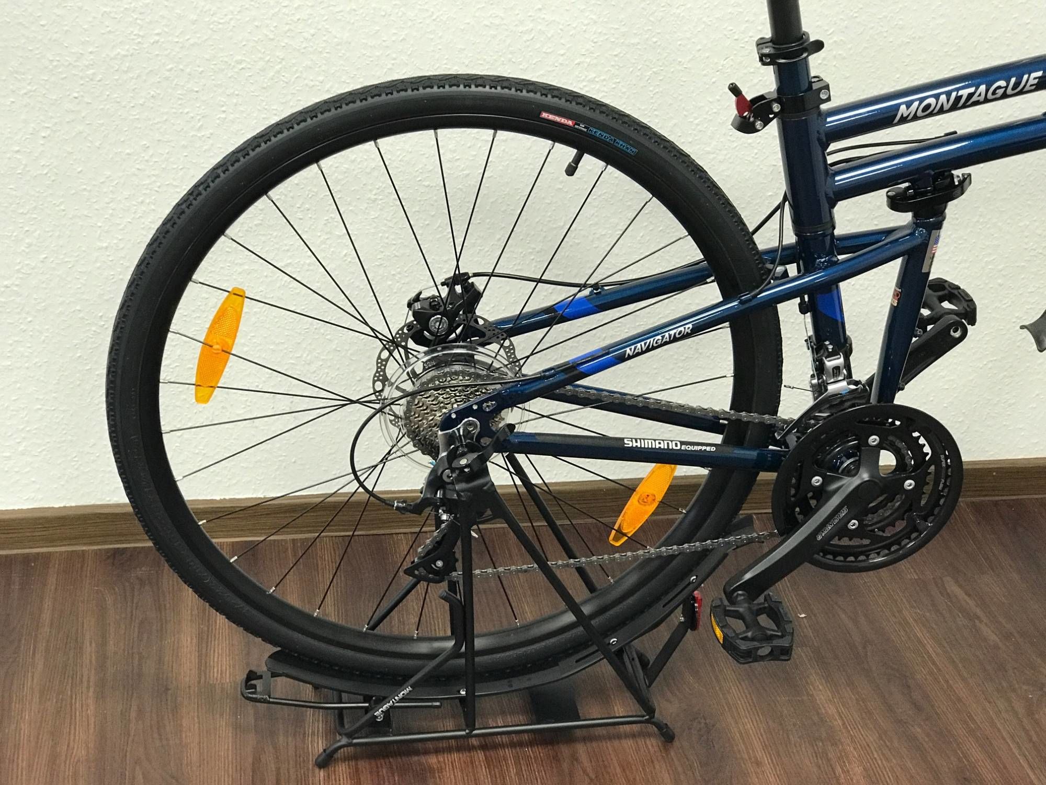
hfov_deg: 33.8
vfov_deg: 25.7
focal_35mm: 57
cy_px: 392
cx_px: 523
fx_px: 1722
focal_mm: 6.6
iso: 100
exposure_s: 1/50
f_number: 2.8
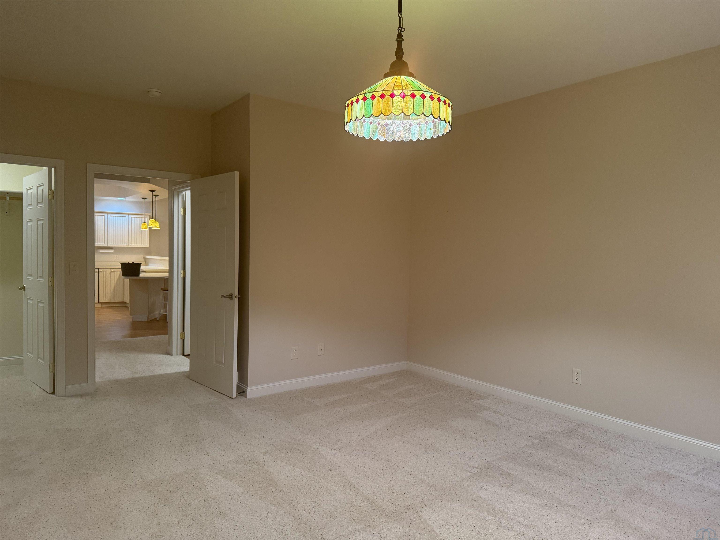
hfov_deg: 71.6
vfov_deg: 56.8
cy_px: 270
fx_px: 499
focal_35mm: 24
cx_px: 360
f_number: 1.78
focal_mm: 6.76
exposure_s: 1/120
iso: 400
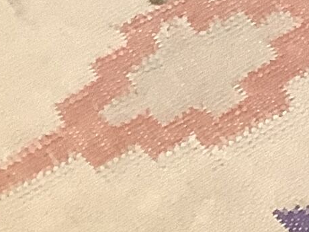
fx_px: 1964
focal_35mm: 220
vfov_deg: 6.0
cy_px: -558
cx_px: 969
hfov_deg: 7.7
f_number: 2.4
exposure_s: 1/50
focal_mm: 3.3
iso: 160
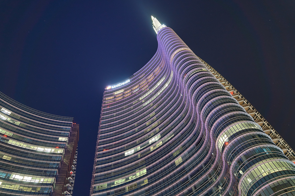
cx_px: 144
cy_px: 98
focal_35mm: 25
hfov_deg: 71.5
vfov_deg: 51.2
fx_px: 205
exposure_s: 5
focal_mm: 16
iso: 100
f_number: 4
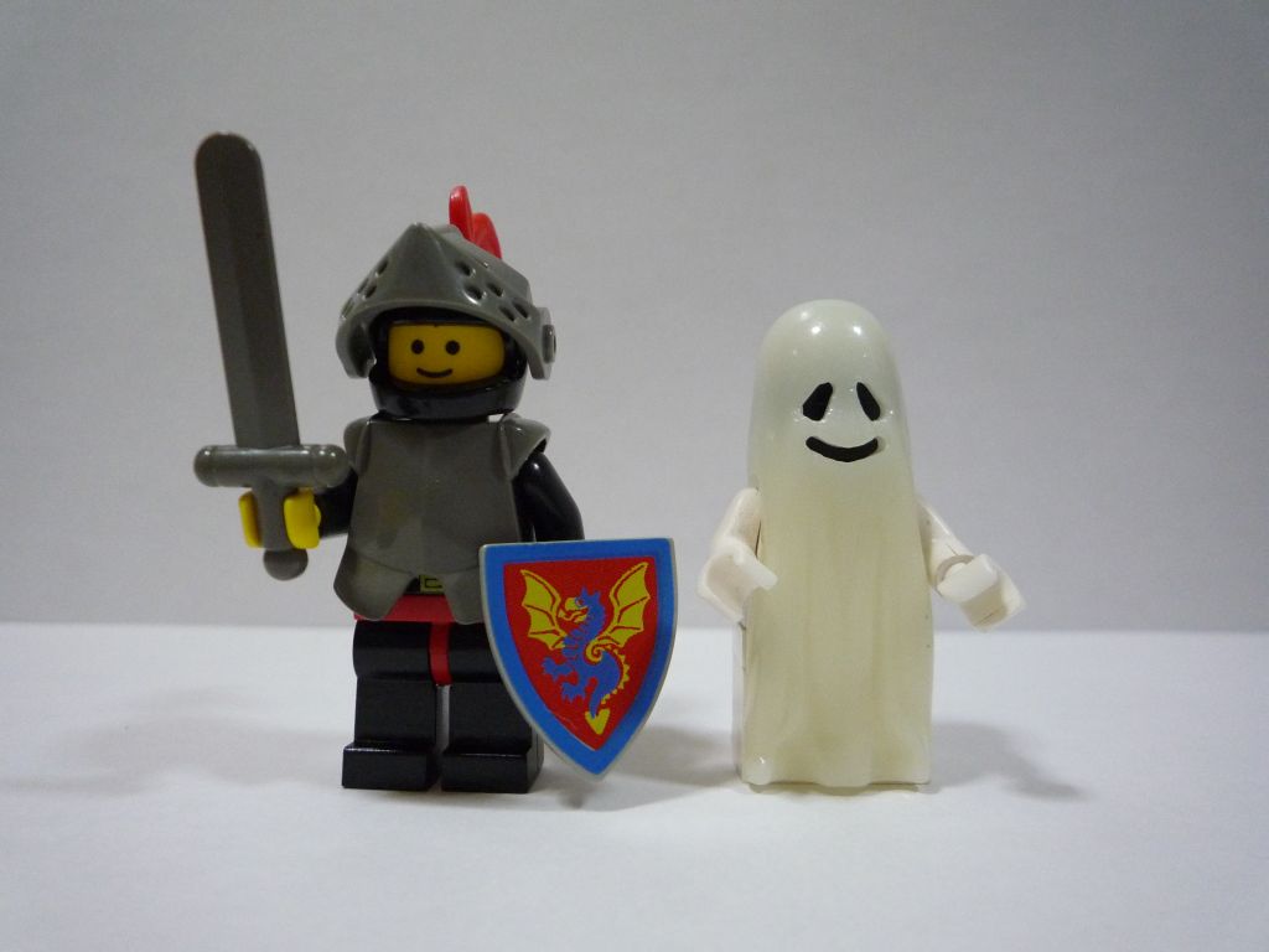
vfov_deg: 54.9
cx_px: 634
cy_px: 476
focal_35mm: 25
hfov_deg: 69.4
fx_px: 916
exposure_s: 1/30
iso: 320
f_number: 2.8
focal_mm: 4.4
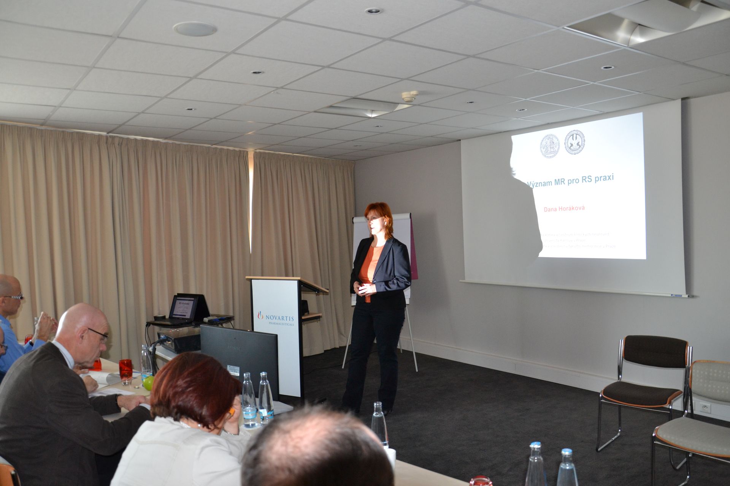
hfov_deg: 67.4
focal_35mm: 27
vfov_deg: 47.9
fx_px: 547
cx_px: 365
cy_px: 243
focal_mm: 18
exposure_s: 1/60
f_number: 3.5
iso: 720
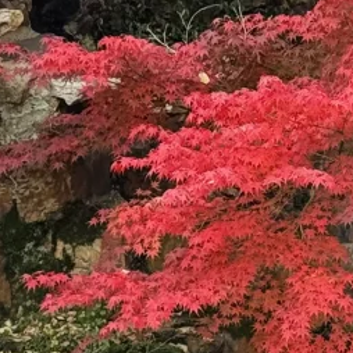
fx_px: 2780
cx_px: 705
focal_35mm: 241
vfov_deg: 7.2
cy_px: 0
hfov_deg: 7.0
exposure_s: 1/414
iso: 64
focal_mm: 6.86
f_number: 1.78
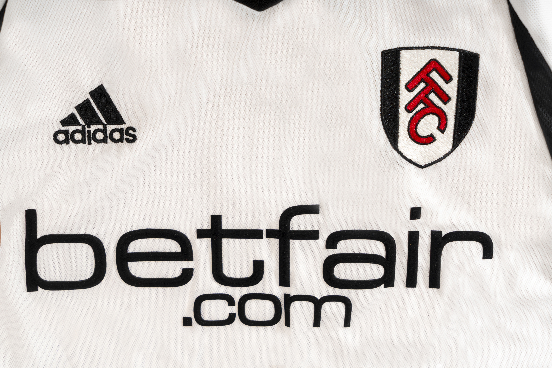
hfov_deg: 39.6
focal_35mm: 50
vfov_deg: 27.0
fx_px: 767
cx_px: 276
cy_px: 184
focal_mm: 50
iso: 50
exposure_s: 1/125
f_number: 9
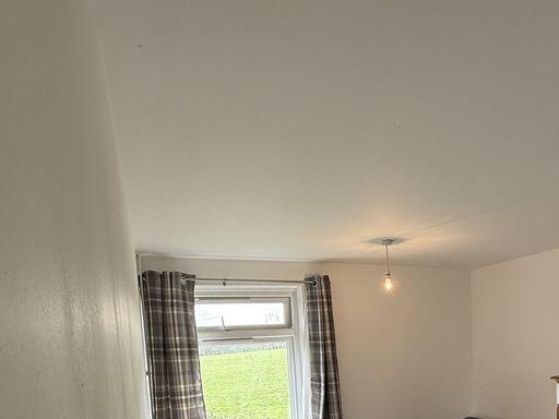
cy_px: 375
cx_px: 393
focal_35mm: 28
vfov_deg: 45.2
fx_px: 452
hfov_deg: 61.2
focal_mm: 2.22
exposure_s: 1/99
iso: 80
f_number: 2.2
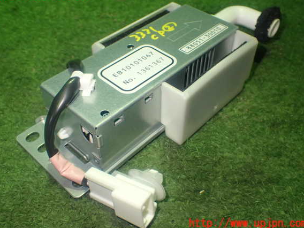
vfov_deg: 37.7
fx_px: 334
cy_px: 110
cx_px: 149
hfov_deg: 49.0
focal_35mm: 38
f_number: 2.5
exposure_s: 1/40
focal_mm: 6.37
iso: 320
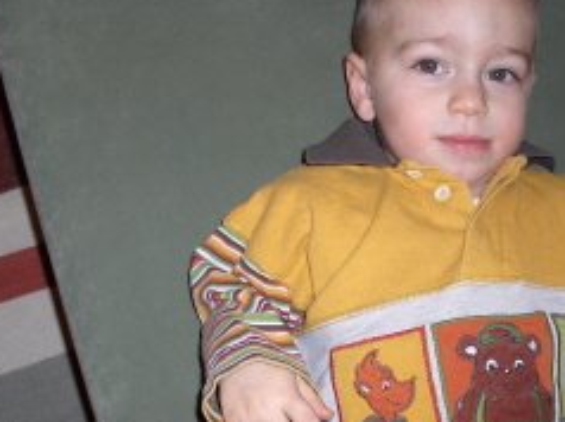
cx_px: 458
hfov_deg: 38.8
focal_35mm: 47
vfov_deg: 30.5
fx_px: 766
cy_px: 300
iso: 54
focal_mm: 5.8
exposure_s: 1/60
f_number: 2.8
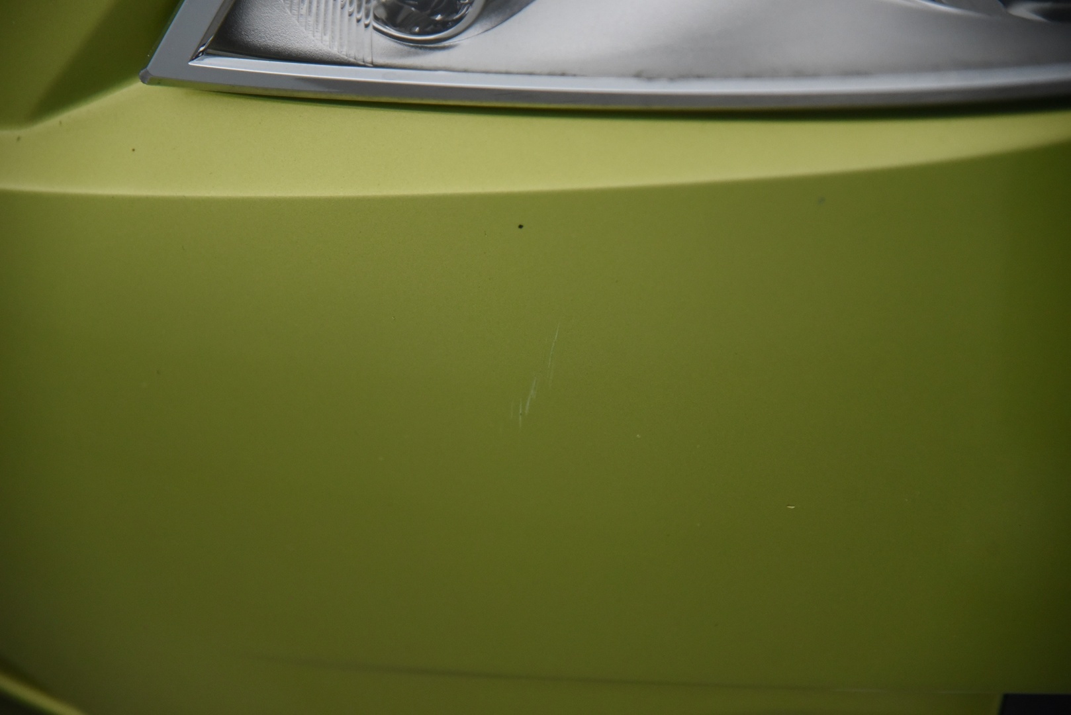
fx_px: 3125
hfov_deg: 19.4
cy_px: 358
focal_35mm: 105
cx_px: 536
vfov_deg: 13.1
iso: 4000
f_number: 4
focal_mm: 105
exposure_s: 1/200
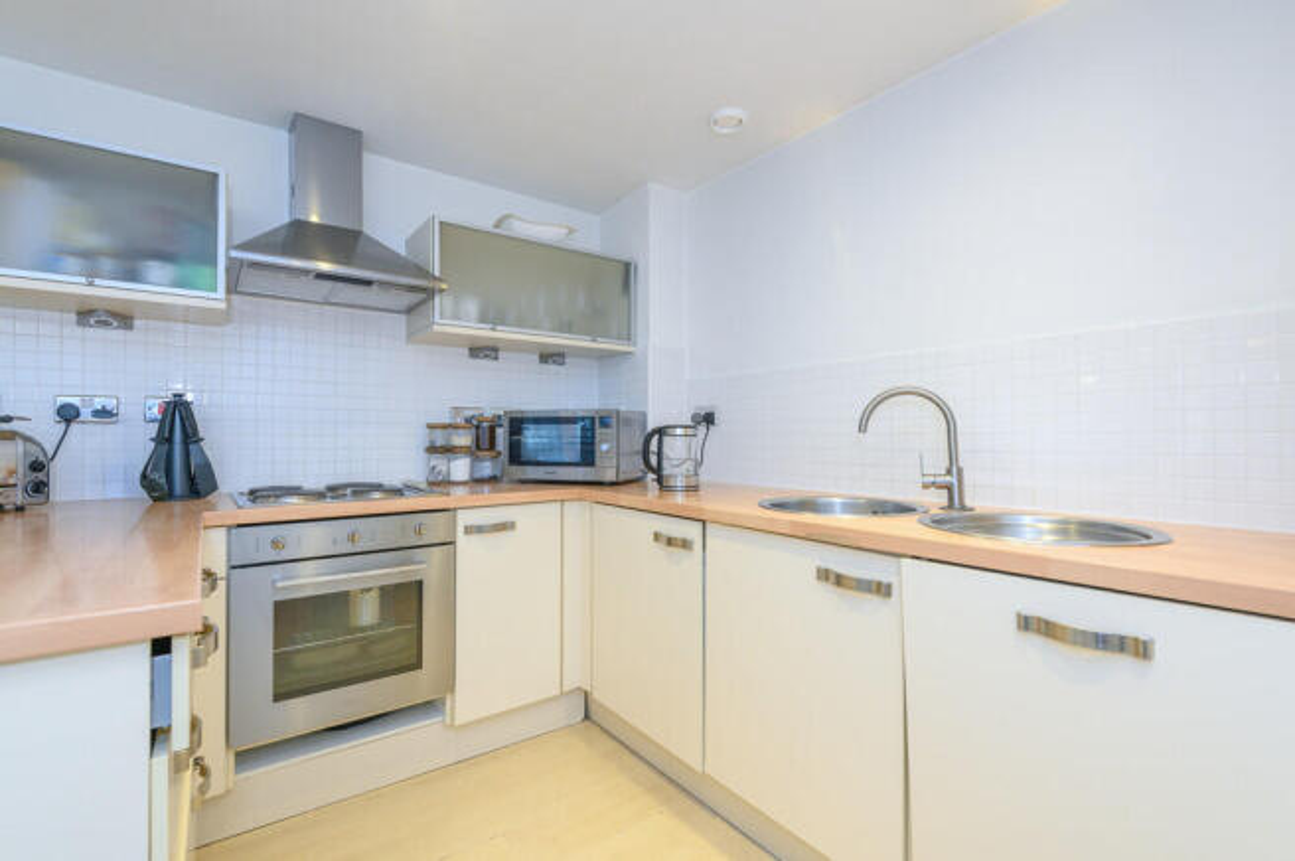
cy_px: 430
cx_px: 648
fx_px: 575
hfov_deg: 96.8
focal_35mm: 16
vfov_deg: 73.6
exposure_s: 1/15
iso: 500
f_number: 8
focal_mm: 16
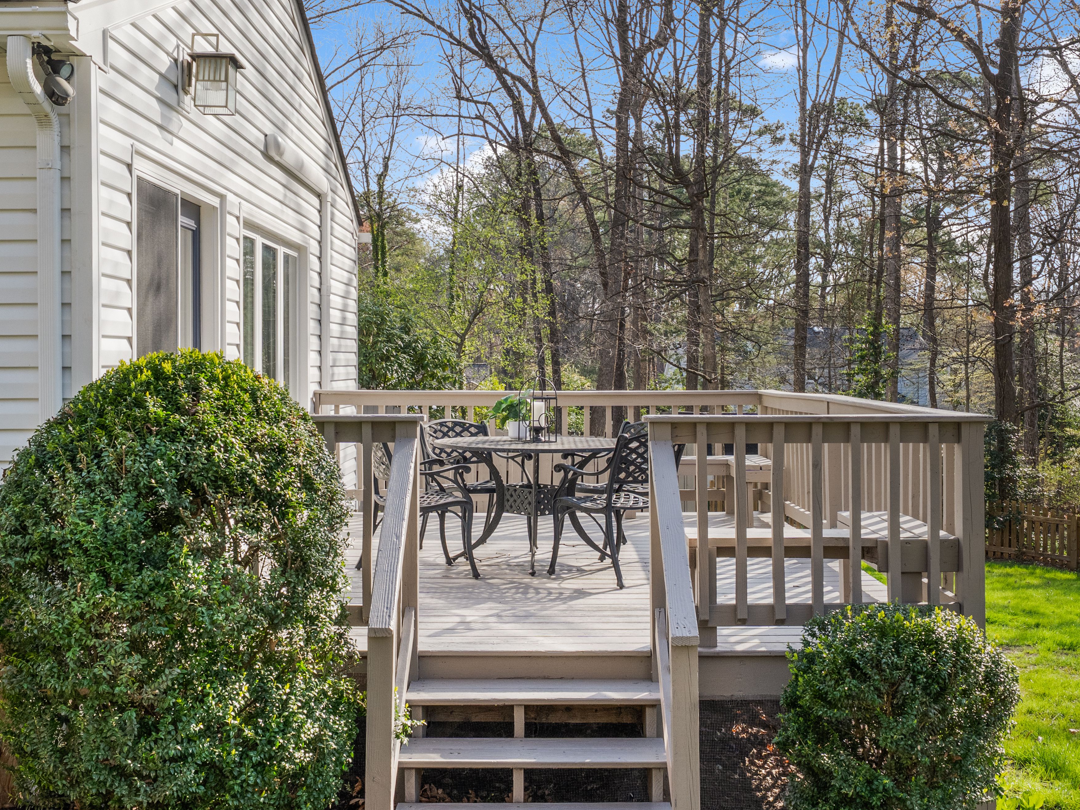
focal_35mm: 39
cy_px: 405
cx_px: 533
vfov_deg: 36.8
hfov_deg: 47.9
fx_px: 1217
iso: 1250
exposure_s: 1/1600
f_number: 11
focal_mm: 24
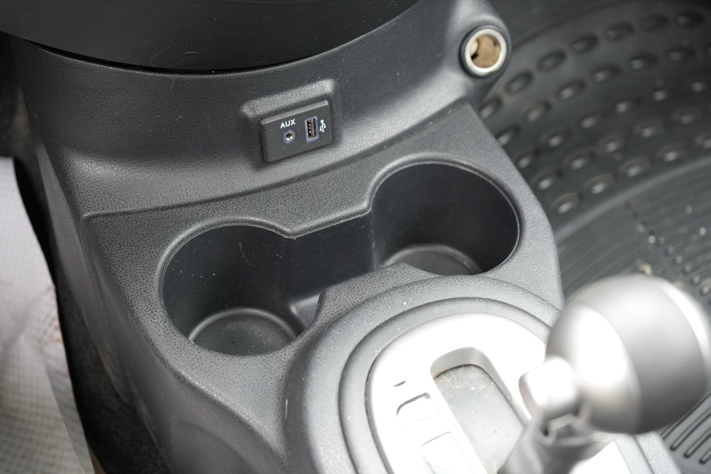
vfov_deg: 24.6
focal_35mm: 55
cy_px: 237
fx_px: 1086
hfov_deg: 36.2
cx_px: 356
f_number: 5
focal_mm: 55
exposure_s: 1/160
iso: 2500
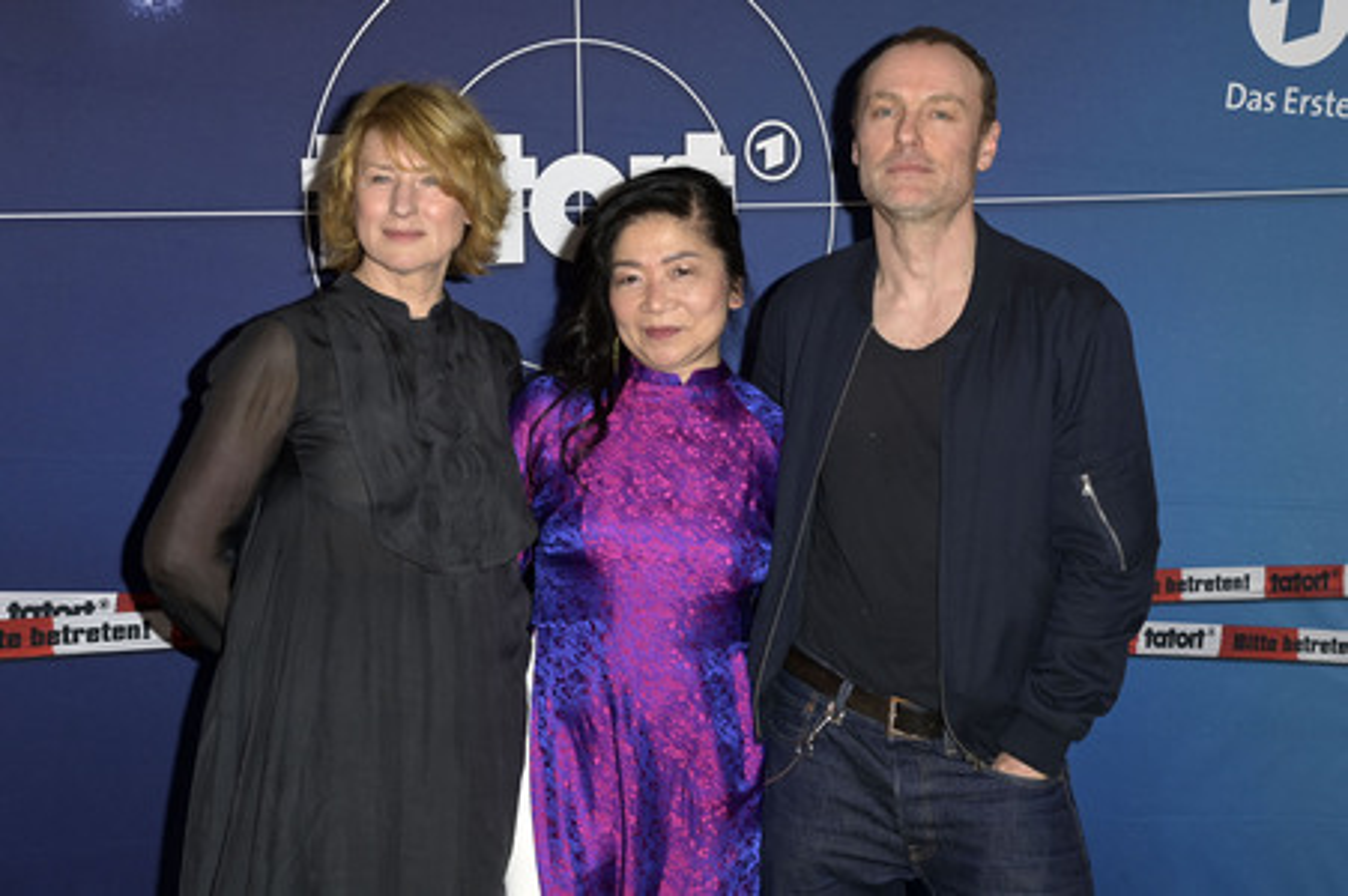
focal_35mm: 62
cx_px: 674
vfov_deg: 21.9
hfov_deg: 32.4
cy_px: 448
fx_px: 2320
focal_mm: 62
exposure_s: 1/250
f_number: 5.6
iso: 640
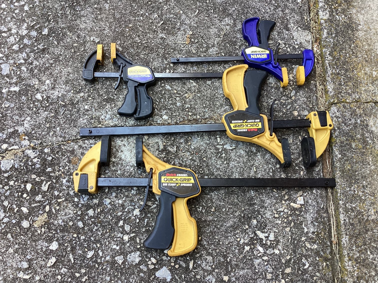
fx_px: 339
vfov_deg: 45.4
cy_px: 142
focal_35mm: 31
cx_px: 189
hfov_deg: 58.3
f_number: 2.4
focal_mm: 3.3
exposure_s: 1/120
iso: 64
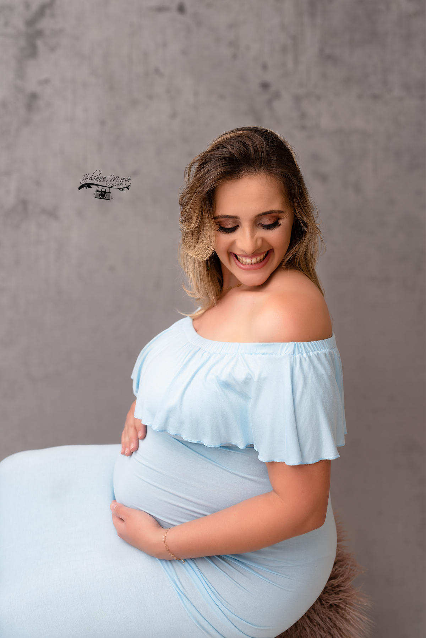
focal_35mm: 35
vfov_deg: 54.4
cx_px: 213
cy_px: 319
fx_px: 621
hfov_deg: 37.9
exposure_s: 1/100
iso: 100
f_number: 3.2
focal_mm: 35
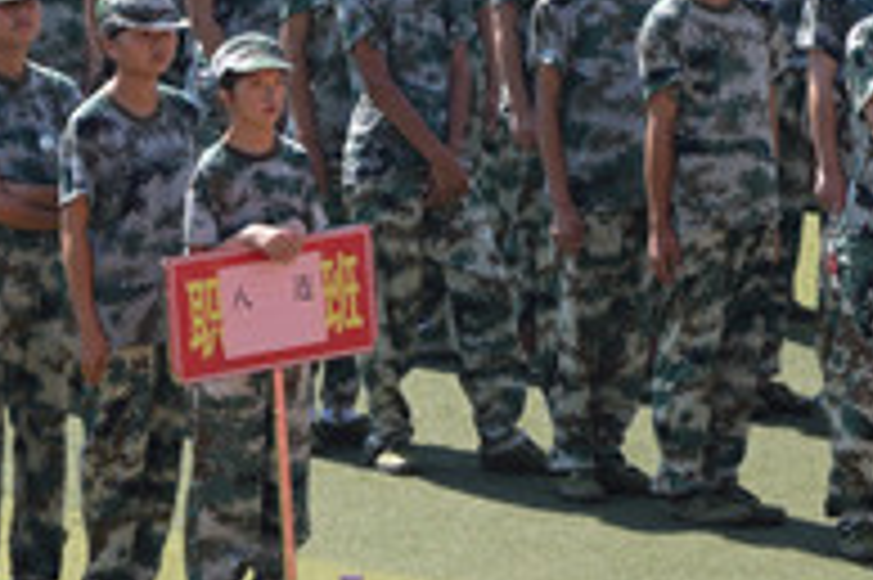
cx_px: 243
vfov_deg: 3.3
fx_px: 10176
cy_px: 25
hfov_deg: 4.9
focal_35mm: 420
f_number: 5.3
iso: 160
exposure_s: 1/400
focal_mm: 80
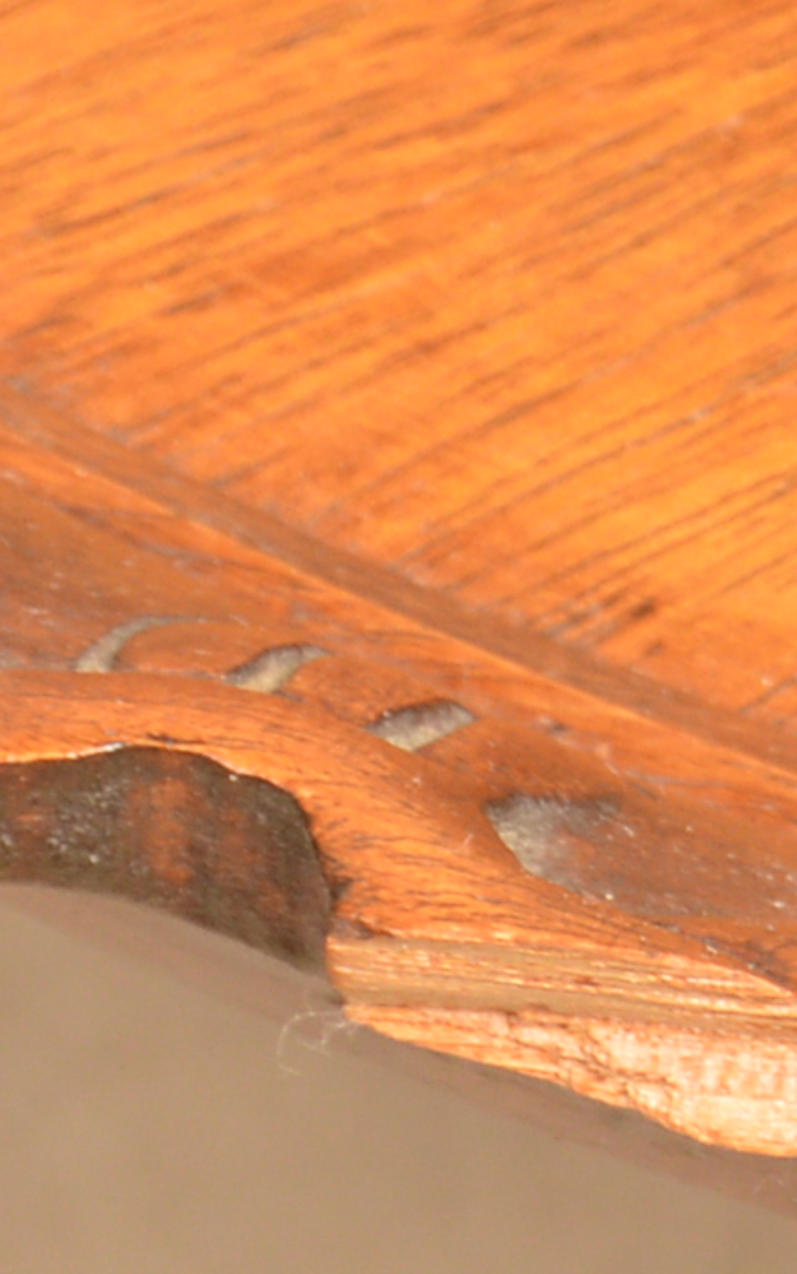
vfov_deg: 3.8
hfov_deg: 2.3
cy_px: 1293
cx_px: 2133
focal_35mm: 556
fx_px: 19324
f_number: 7.1
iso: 200
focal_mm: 55
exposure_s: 1/160
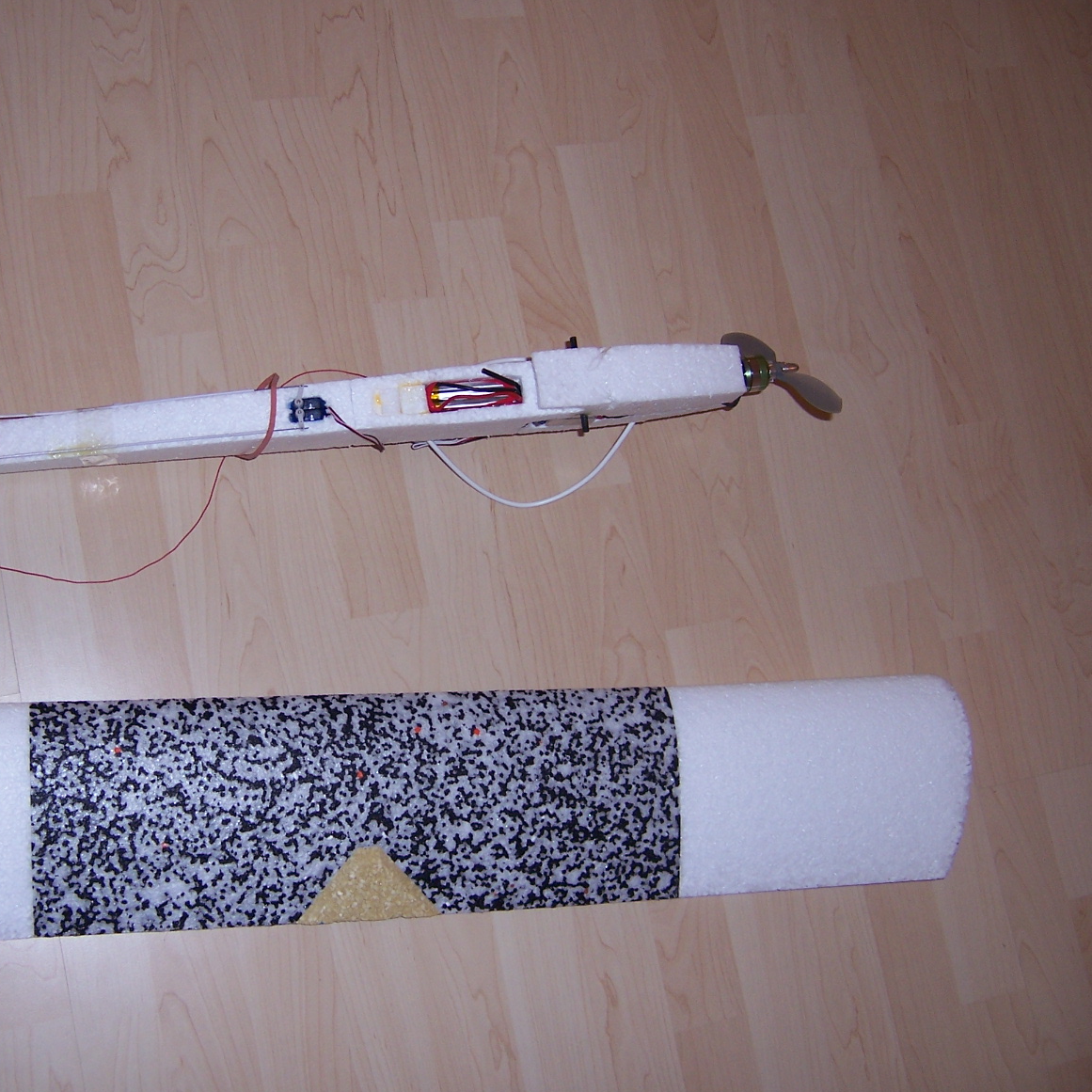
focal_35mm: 39
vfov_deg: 42.8
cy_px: 546
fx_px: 1392
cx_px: 370
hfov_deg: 42.3
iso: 80
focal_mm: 5.5
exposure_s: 1/60
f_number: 2.8
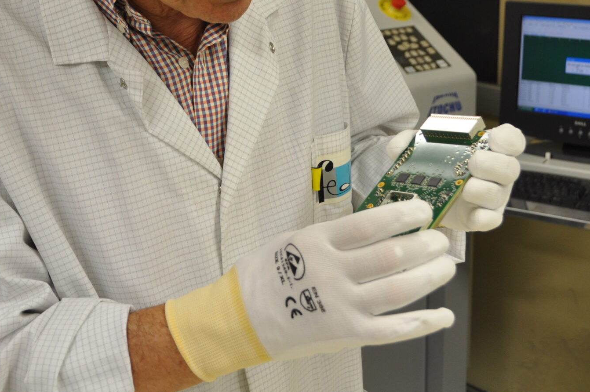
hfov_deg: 33.5
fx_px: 966
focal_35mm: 59
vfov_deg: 22.5
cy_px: 59
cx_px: 177
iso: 400
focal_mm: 22
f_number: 4.5
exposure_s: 1/80
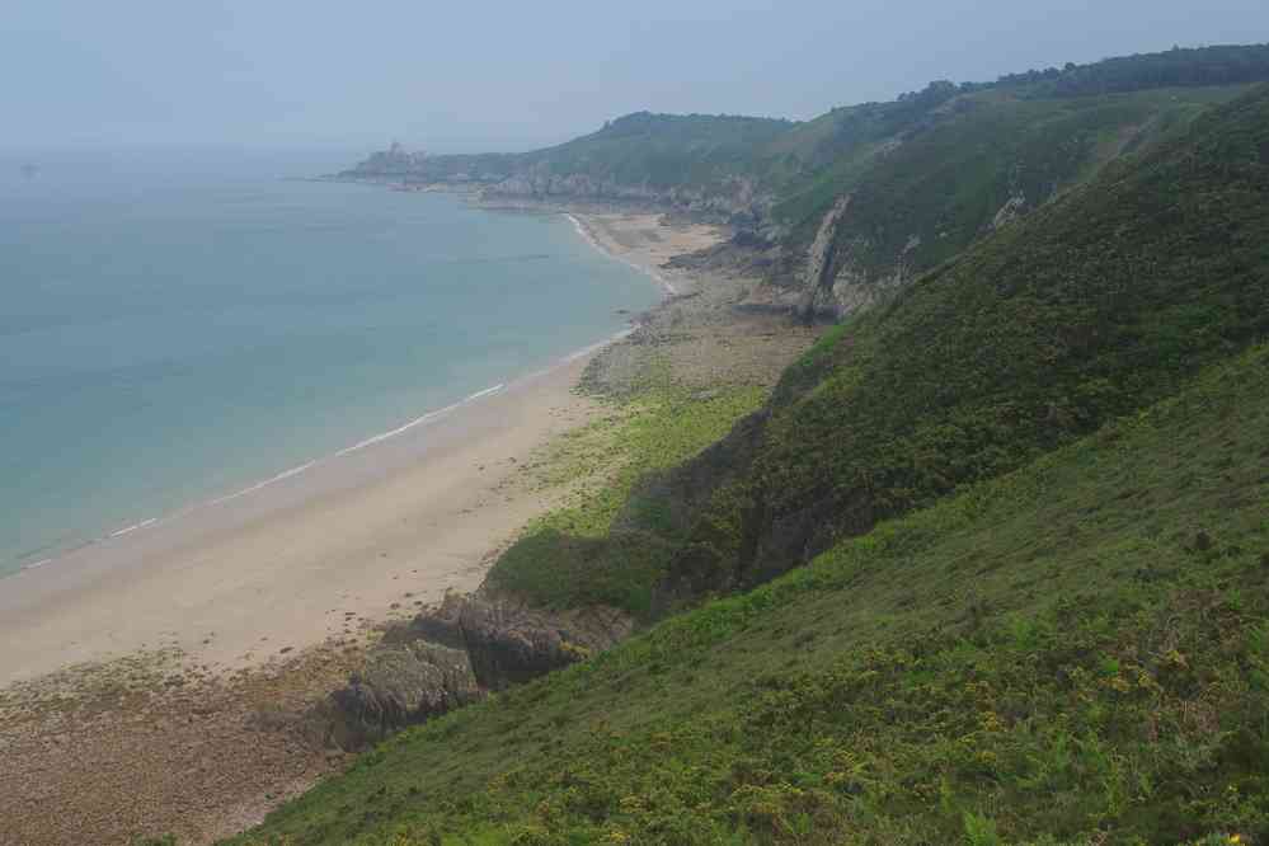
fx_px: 1375
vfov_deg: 34.2
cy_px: 423
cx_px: 634
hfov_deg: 49.6
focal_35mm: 39
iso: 200
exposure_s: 1/80
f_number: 11
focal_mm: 26
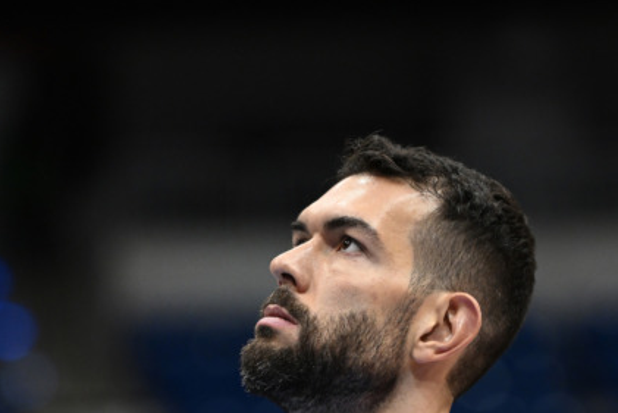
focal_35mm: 304
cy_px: 305
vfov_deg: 4.5
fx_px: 5220
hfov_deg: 6.8
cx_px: 185
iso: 2500
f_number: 3.5
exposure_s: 1/1250
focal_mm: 200
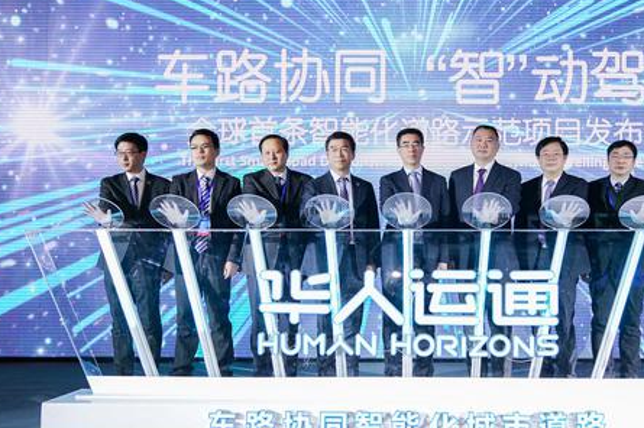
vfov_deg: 31.1
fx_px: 769
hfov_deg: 44.7
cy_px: 226
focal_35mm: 43
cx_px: 433
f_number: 2.8
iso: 200
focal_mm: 29
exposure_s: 1/60
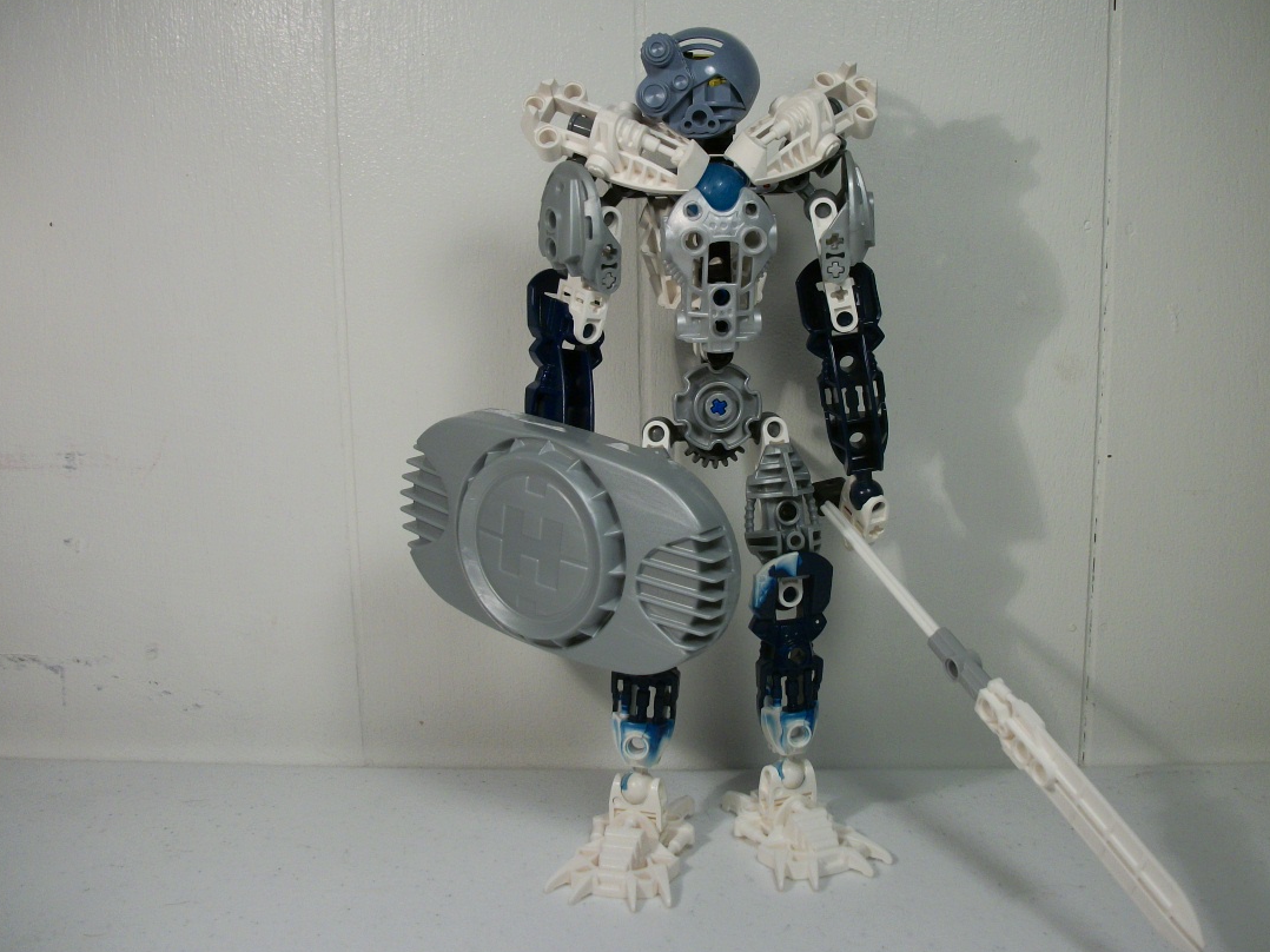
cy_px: 437
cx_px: 708
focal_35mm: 38
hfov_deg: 48.9
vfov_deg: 37.7
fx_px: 1394
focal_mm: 5.7
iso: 80
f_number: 2.9
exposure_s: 1/60
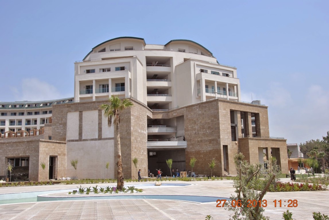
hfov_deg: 53.1
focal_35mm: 36
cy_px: 110
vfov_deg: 37.0
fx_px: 329
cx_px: 164
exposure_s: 1/320
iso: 100
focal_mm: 24
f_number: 9
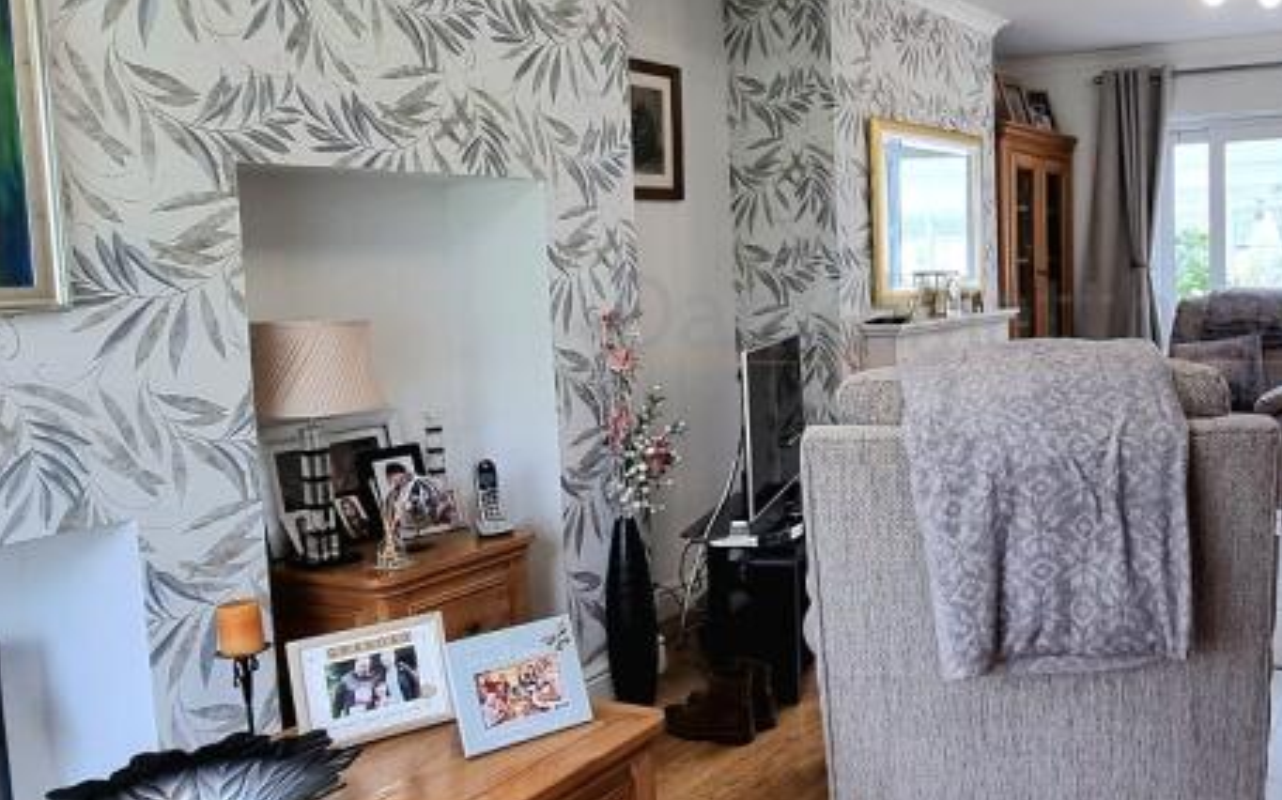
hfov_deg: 58.1
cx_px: 961
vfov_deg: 40.4
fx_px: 1083
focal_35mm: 31
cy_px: 335
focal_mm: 2.2
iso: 125
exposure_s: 1/50
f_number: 2.2
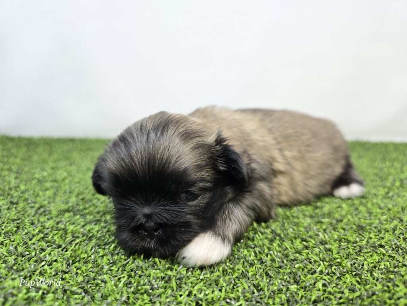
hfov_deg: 73.9
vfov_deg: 58.9
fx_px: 270
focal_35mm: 23
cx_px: 204
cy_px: 153
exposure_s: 1/74.5
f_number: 1.7
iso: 64
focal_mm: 6.3
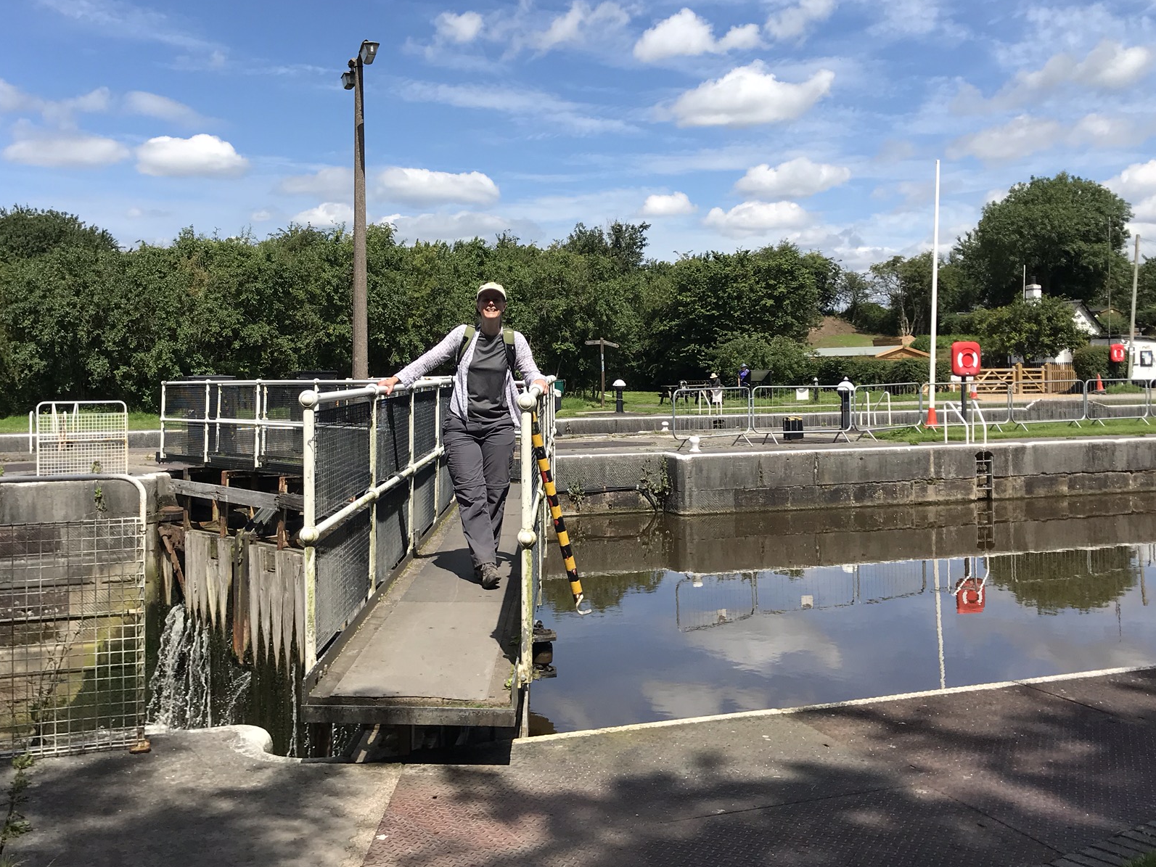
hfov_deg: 51.3
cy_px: 376
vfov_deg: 39.6
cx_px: 542
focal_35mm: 36
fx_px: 1202
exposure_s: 1/2591
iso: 20
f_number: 1.8
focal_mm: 3.99
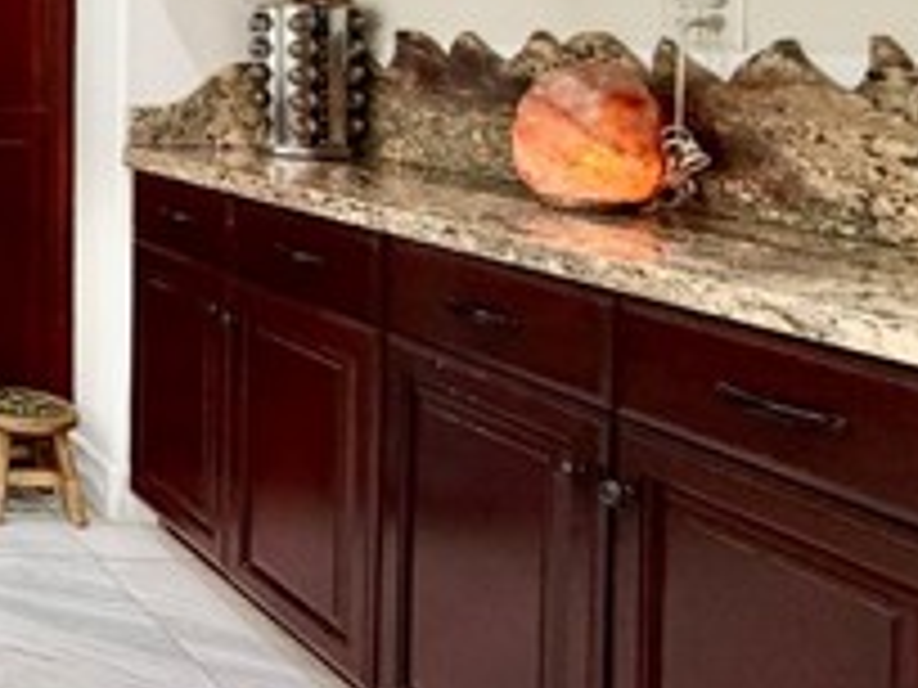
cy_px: 45
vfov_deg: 31.1
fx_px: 1167
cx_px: -482
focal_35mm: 44
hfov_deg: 27.8
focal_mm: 2.22
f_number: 2.2
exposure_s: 1/60
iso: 200
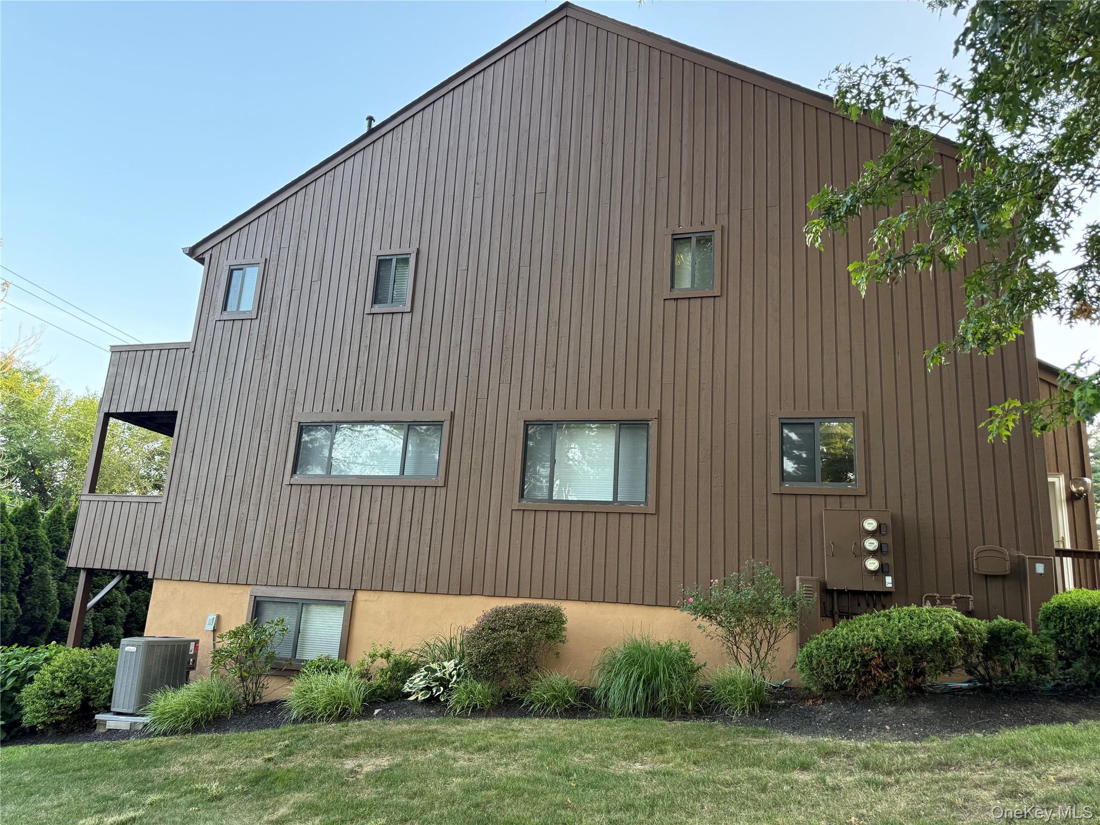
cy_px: 412
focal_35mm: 24
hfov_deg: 71.6
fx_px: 763
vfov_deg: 56.8
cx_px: 550
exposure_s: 1/181
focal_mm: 6.76
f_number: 1.78
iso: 200
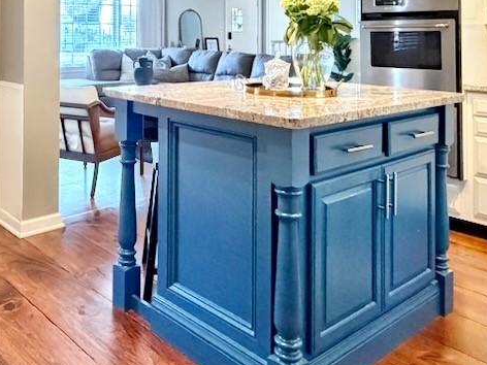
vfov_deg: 35.1
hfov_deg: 47.3
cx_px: 127
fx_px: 535
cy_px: 24
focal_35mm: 38
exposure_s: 1/60
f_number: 2.2
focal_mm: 2.22
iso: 800
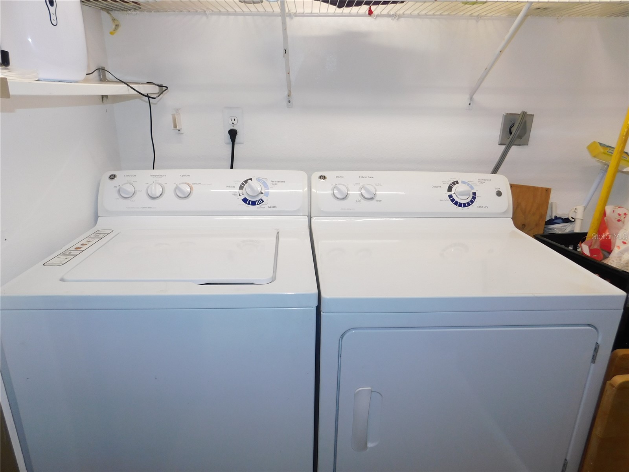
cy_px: 236
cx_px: 314
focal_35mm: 23
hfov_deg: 73.9
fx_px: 418
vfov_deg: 58.9
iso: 125
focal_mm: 4
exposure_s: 1/50
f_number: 3
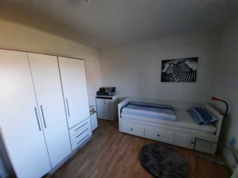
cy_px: 89
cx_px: 119
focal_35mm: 13
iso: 200
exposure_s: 1/50
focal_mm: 1.74
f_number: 2.2
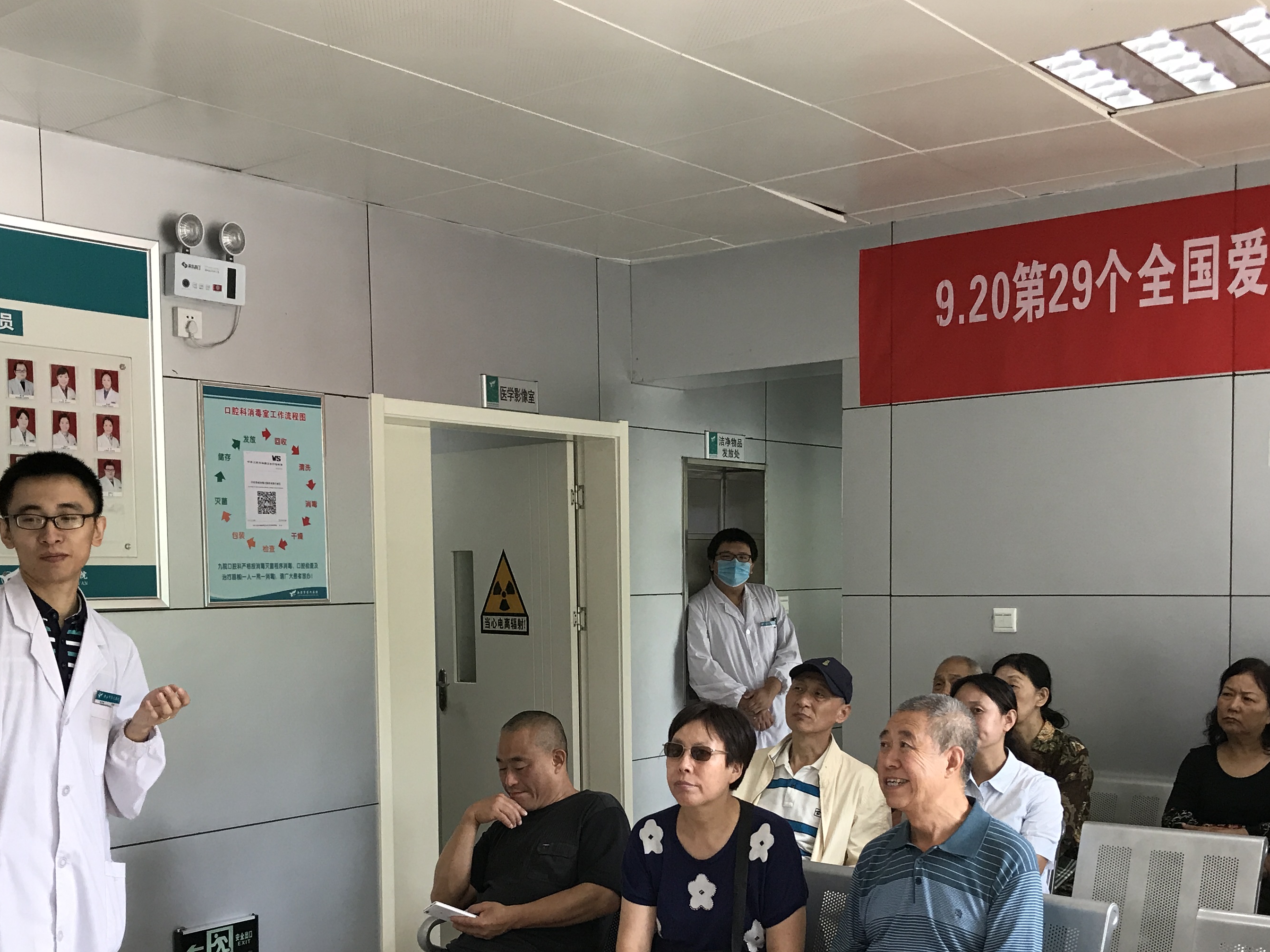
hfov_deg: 44.8
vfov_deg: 33.8
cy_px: 688
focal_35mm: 42
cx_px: 629
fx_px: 1541
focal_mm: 3.99
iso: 32
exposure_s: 1/33
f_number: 1.8
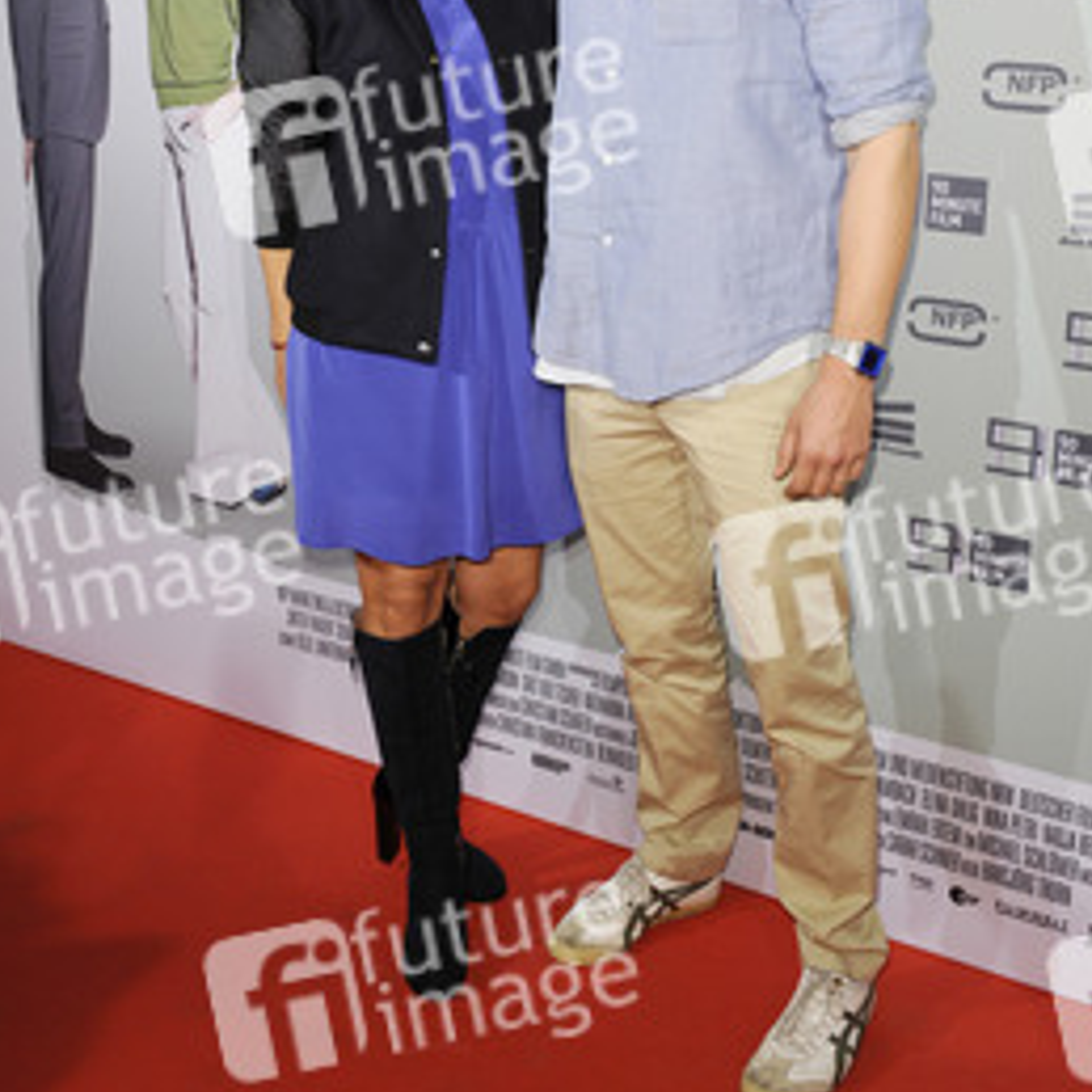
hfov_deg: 31.1
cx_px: 544
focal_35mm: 55
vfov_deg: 30.8
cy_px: 350
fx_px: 1963
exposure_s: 1/160
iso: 640
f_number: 5.6
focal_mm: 42
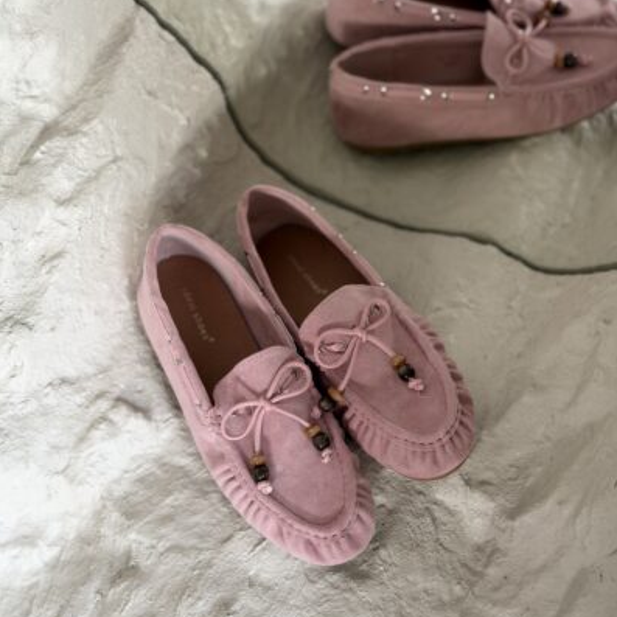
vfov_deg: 30.0
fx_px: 1149
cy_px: 282
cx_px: 308
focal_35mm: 57
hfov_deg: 30.0
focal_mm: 6.76
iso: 64
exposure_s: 1/121
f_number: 1.78
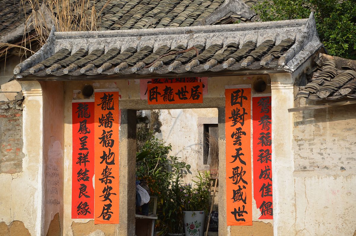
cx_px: 178
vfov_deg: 9.6
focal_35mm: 142
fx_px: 1406
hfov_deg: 14.4
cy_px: 118
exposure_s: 1/640
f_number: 6.3
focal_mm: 95
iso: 100
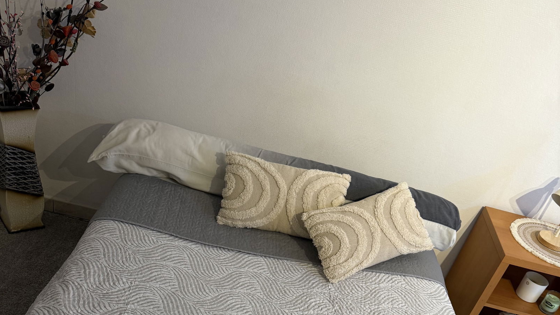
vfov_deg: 32.5
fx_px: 520
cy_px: 266
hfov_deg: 56.6
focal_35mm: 35
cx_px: 279
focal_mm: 6.76
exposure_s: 1/50
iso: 160
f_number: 1.78
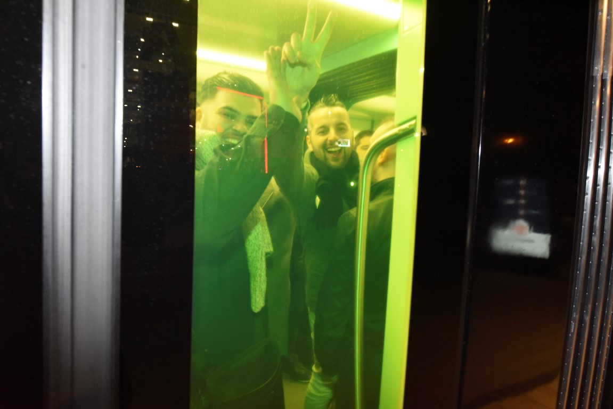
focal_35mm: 22
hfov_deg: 78.6
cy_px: 204
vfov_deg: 57.3
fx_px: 375
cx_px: 306
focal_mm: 22
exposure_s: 1/60
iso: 6400
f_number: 6.3
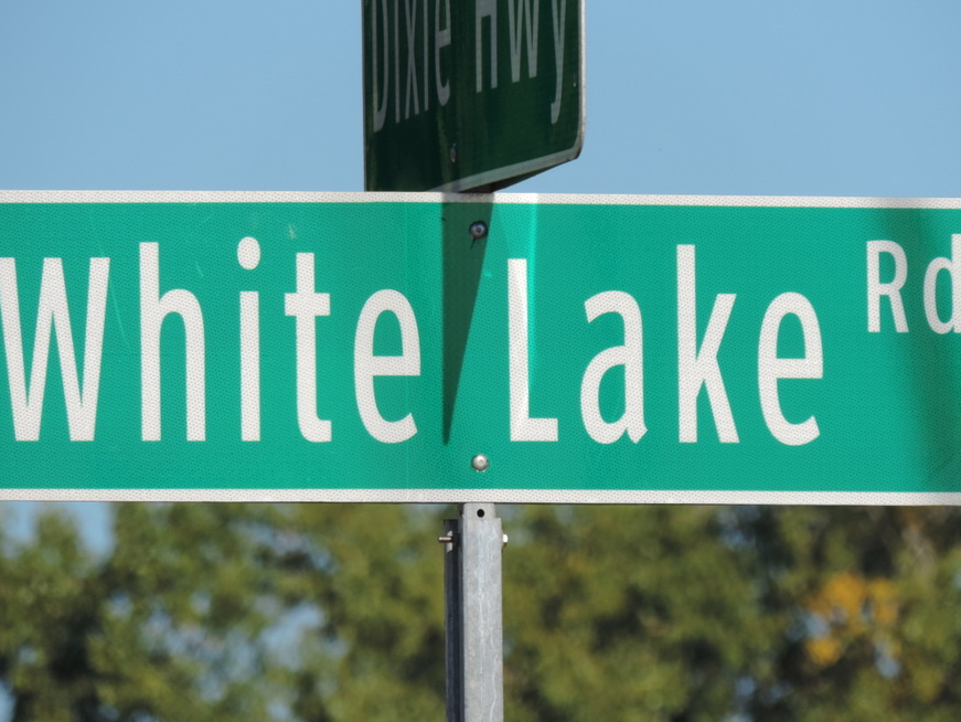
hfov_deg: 2.8
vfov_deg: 2.1
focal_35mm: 705
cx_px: 493
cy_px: 335
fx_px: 19580
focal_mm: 107
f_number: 4.9
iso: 80
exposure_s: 1/640
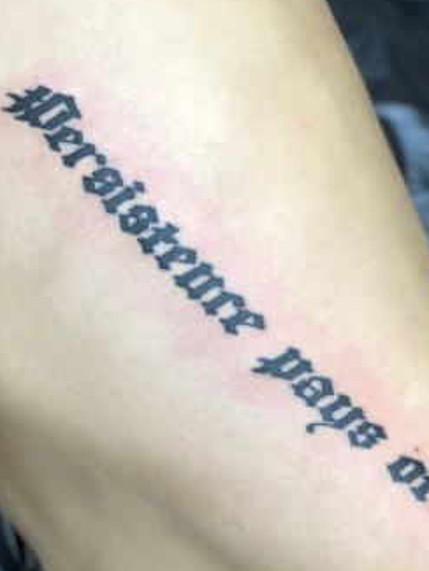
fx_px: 1321
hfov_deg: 18.4
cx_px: 270
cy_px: 286
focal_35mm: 80
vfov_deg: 24.4
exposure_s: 1/60
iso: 80
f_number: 2.4
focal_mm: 6
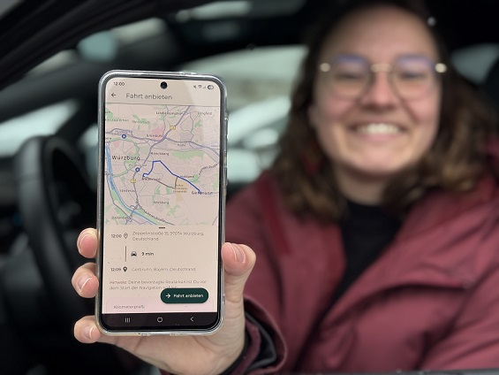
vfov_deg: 30.3
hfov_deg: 39.6
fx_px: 692
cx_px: 250
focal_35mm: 48
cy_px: 188
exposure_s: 1/658
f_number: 1.78
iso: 64
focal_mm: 6.76
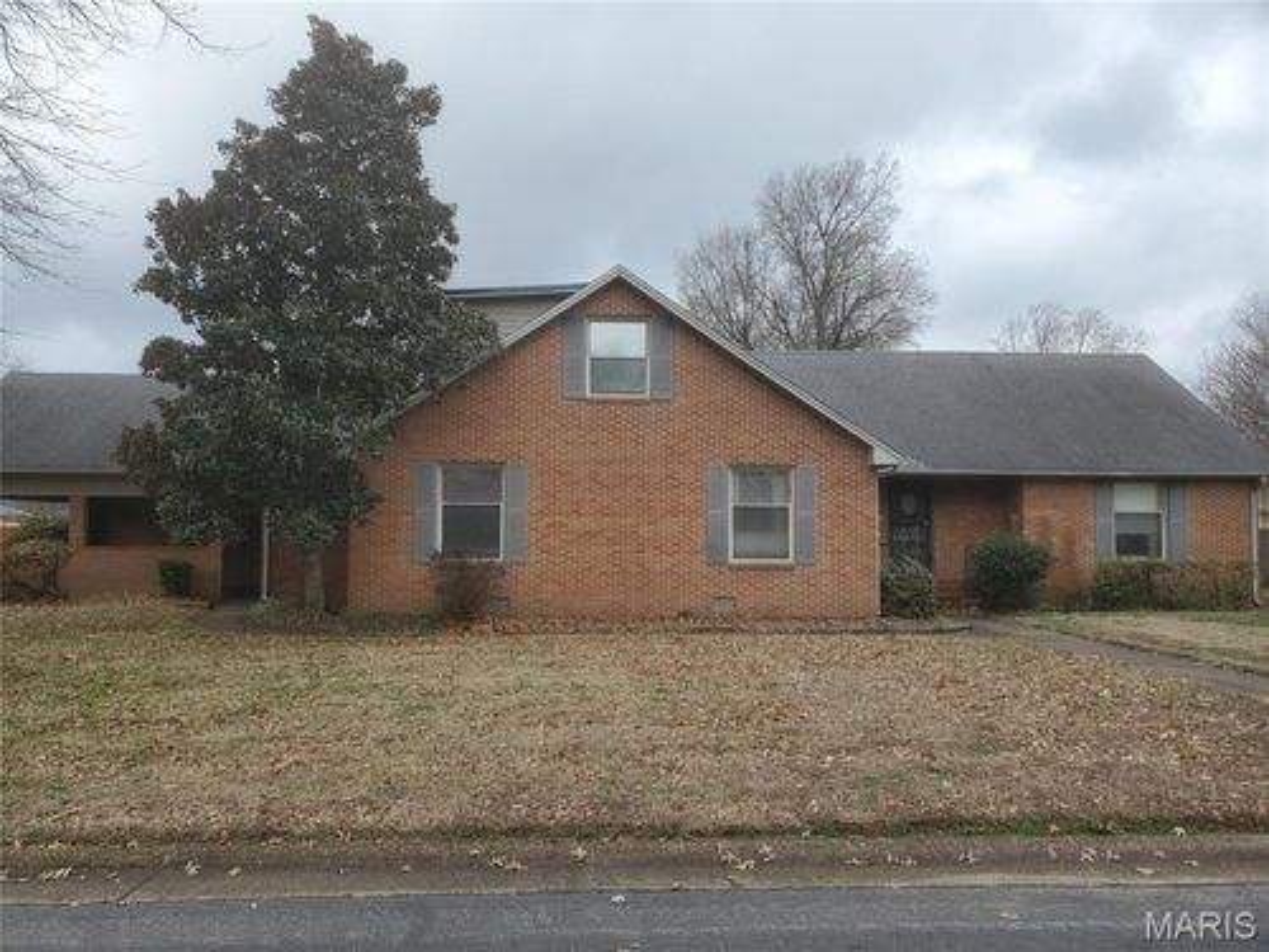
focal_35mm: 26
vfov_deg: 53.1
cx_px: 634
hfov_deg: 67.3
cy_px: 476
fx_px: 953
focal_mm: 4.3
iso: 50
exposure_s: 1/446
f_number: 2.4
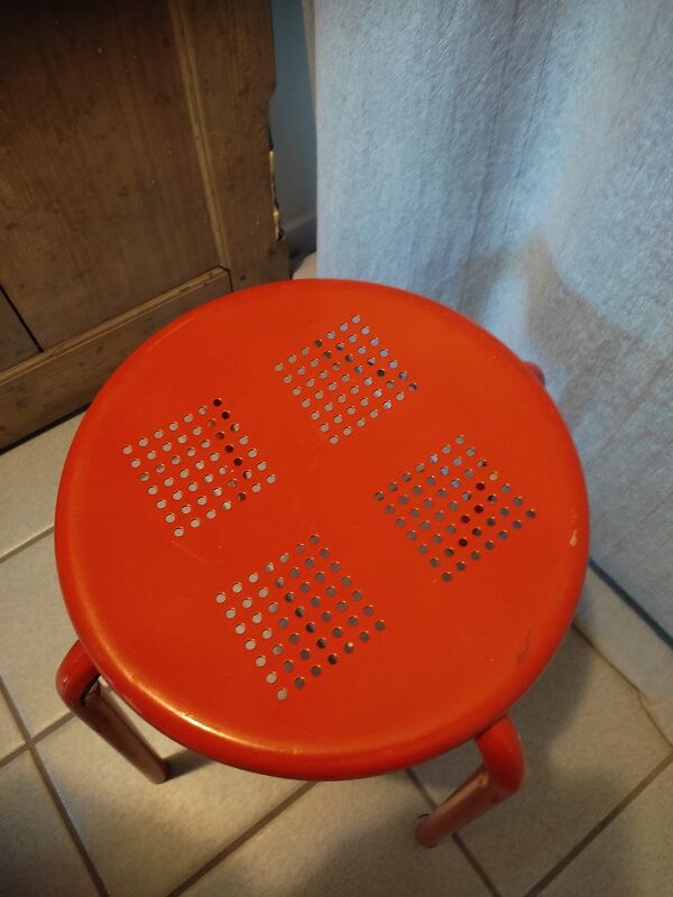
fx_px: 674
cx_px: 336
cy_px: 448
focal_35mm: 26
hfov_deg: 53.1
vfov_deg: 67.3
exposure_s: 1/20
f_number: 1.79
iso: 1706
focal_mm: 4.74
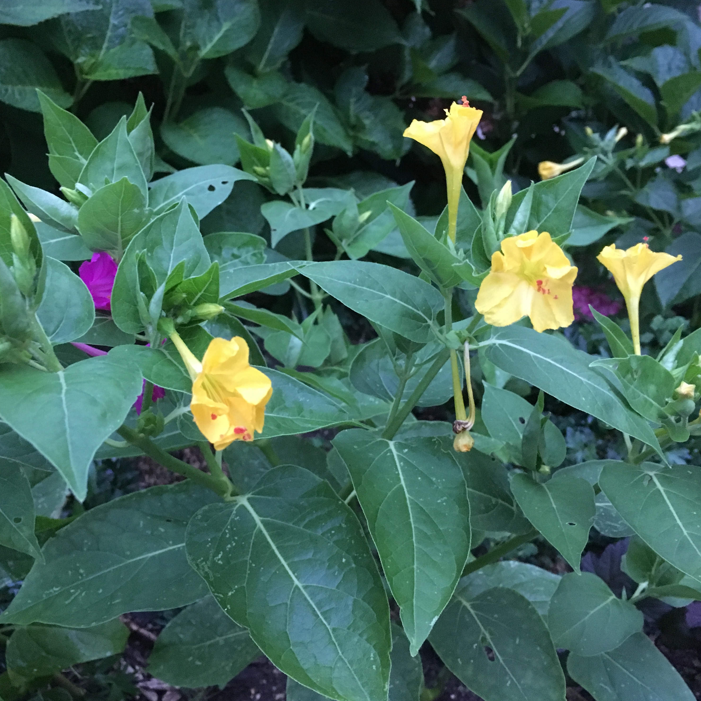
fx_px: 802
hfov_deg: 47.1
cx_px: 311
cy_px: 349
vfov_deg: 47.2
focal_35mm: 35
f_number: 2.2
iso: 320
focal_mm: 4.15
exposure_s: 1/15
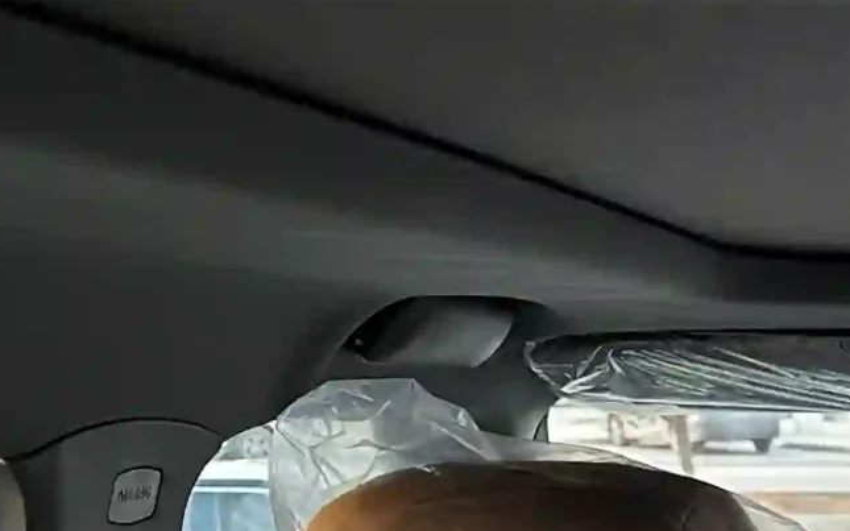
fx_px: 2339
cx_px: 1313
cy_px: 1116
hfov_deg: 18.1
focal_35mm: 101
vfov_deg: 11.5
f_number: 1.78
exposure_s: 1/60
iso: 320
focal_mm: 6.86
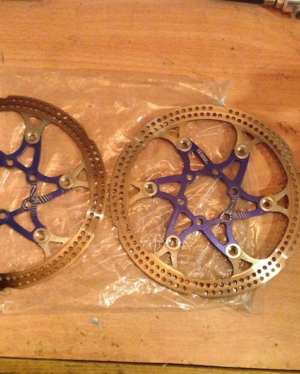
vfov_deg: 40.3
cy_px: 188
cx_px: 143
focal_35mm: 46
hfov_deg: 32.8
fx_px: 510
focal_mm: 4.28
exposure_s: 1/15
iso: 800
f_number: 2.4
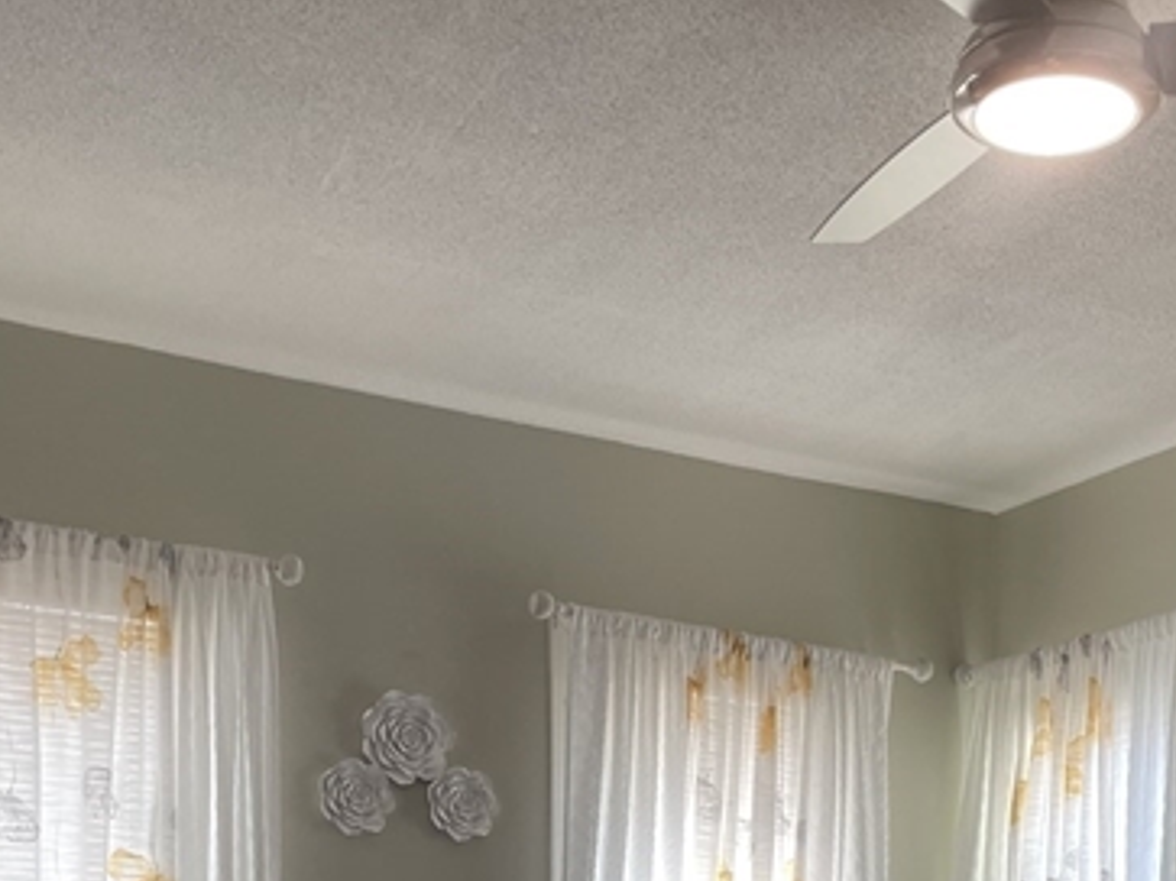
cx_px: 810
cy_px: 1056
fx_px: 1868
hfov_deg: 34.5
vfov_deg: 24.1
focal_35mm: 55
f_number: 1.6
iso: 100
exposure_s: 1/60
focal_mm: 4.2
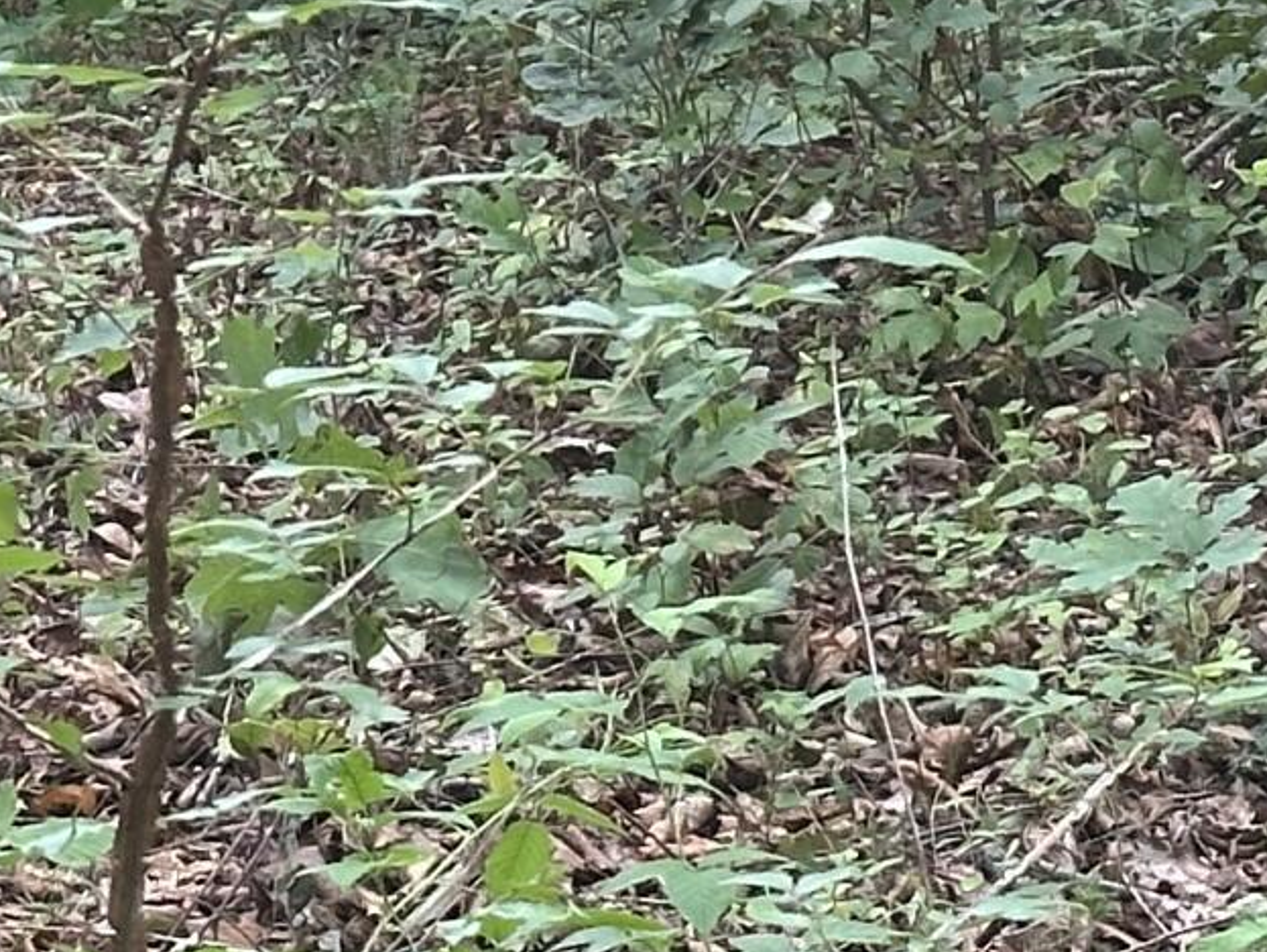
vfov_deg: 6.4
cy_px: -386
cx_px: 657
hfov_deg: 8.6
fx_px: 8460
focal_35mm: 231
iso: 80
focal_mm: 6.86
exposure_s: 1/121
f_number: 1.78
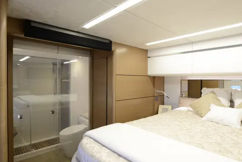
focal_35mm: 21
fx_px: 141
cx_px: 145
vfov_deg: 59.6
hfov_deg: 80.2
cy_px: 80
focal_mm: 14
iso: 800
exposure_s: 1/40
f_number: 4.5
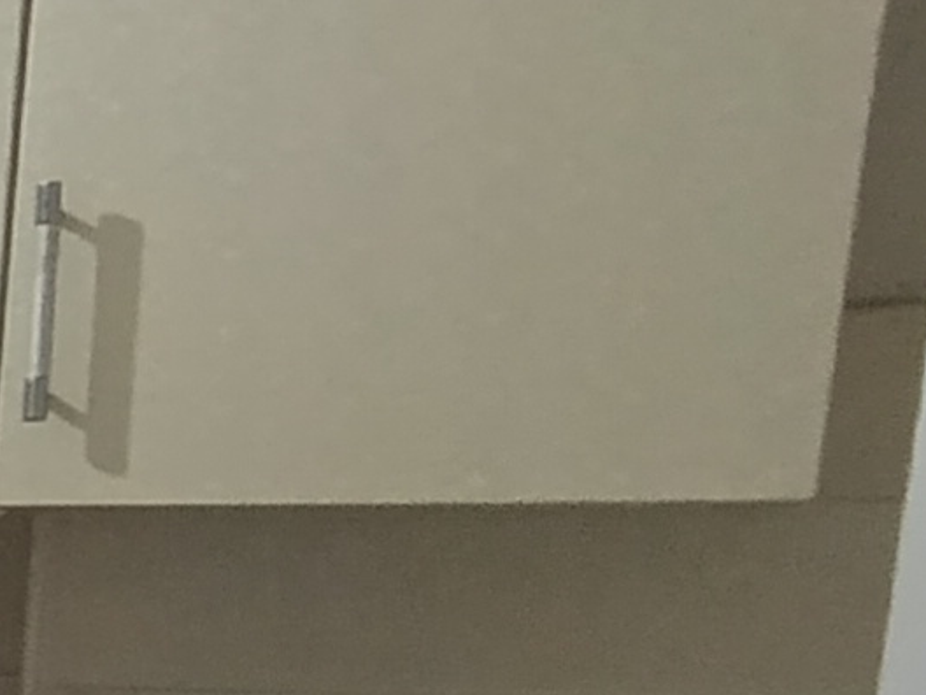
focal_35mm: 99
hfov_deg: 12.6
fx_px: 2648
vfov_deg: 14.2
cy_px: 965
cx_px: -1575
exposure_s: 1/33.3
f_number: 2.2
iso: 500
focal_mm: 1.65
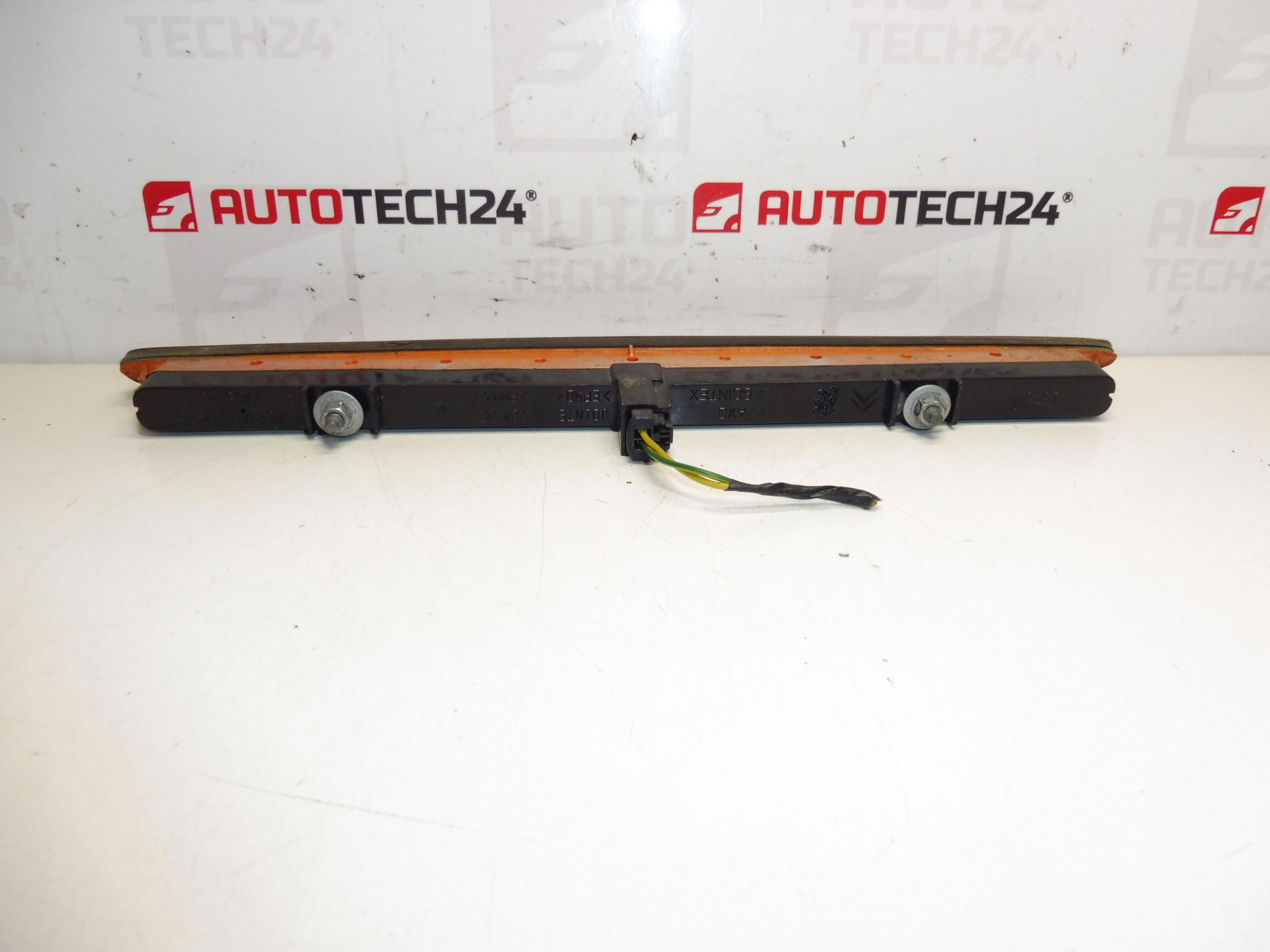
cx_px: 635
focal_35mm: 24
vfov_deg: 56.8
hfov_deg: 71.6
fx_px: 881
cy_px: 476
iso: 200
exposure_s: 1/160
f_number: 3.5
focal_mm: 4.3
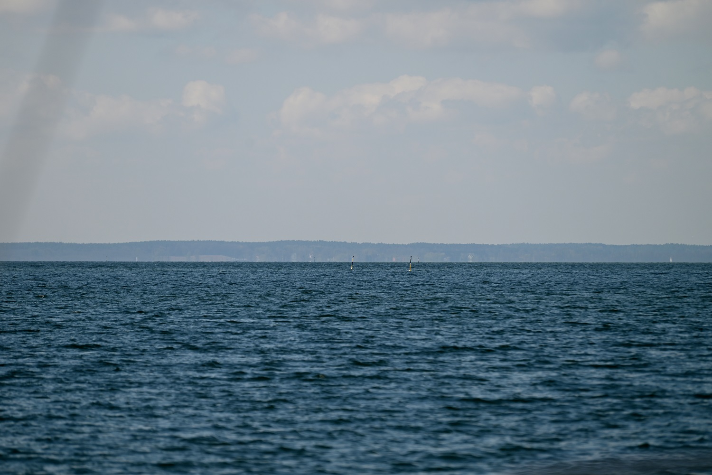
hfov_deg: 8.2
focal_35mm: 250
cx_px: 356
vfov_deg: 5.5
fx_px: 4946
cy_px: 238
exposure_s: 1/1000
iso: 140
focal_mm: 250
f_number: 5.6
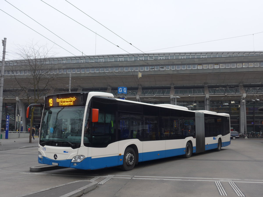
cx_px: 132
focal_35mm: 36
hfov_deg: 51.4
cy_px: 98
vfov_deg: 39.7
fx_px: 274
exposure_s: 1/250
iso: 80
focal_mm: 7.5
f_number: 2.8
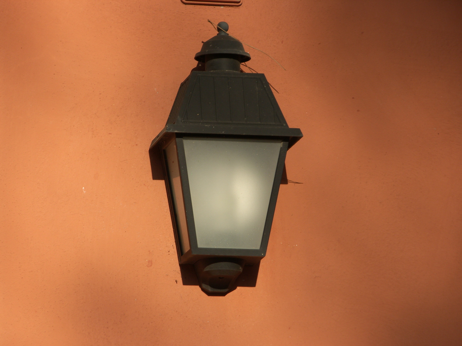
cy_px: 173
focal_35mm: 320
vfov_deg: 4.6
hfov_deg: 6.2
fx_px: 4271
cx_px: 231
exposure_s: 1/400
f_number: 4.6
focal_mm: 82.4
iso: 50
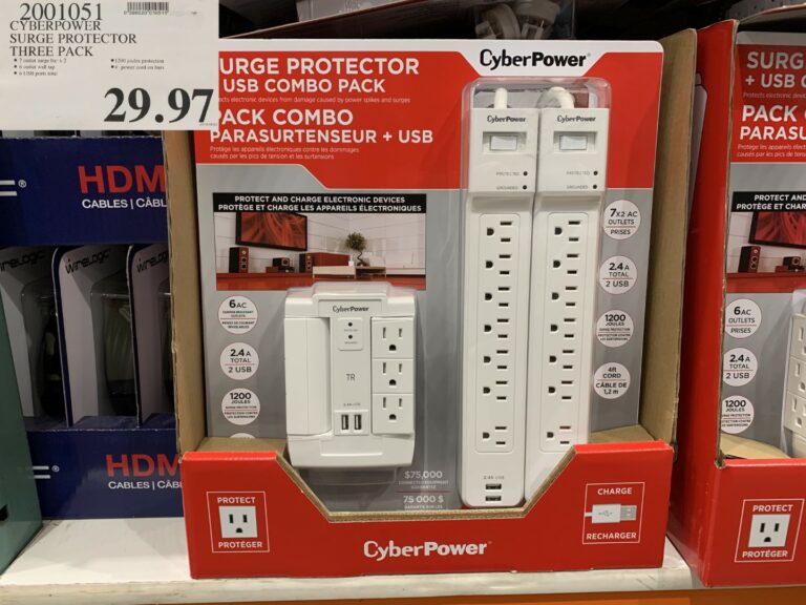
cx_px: 403
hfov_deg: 67.3
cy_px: 302
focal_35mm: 26
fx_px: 605
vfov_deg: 53.1
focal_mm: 4.25
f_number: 1.8
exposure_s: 1/60
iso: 80
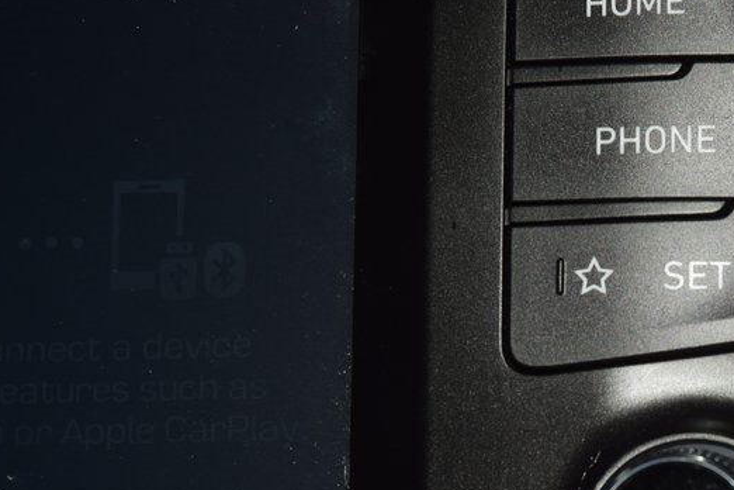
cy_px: 315
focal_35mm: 206
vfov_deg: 6.7
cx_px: 704
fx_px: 4200
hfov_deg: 9.9
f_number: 8
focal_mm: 70
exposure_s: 1/125
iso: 100
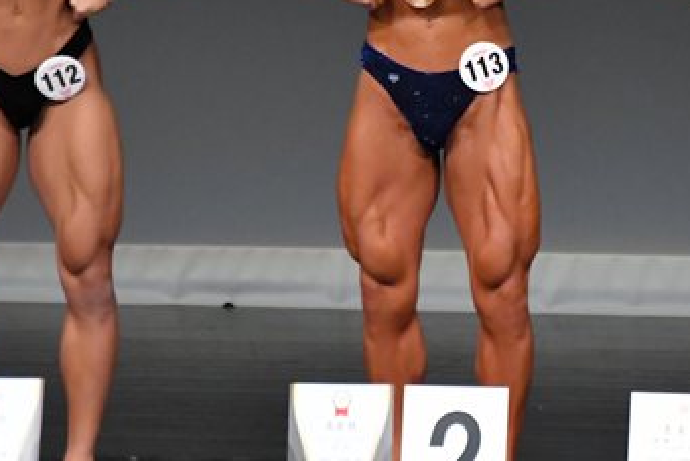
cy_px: 112
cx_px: 533
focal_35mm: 854
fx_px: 16374
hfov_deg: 2.4
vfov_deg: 1.6
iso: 5000
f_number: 5.6
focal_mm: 250
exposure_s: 1/400
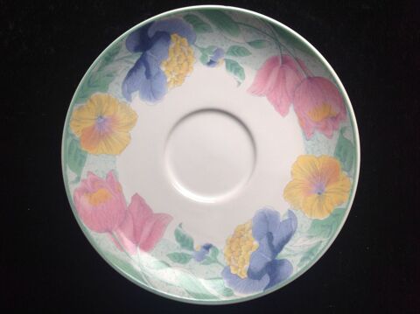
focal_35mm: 35
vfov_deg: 40.6
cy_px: 157
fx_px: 424
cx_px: 210
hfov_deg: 52.7
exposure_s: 1/60
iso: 64
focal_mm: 4.28
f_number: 2.4
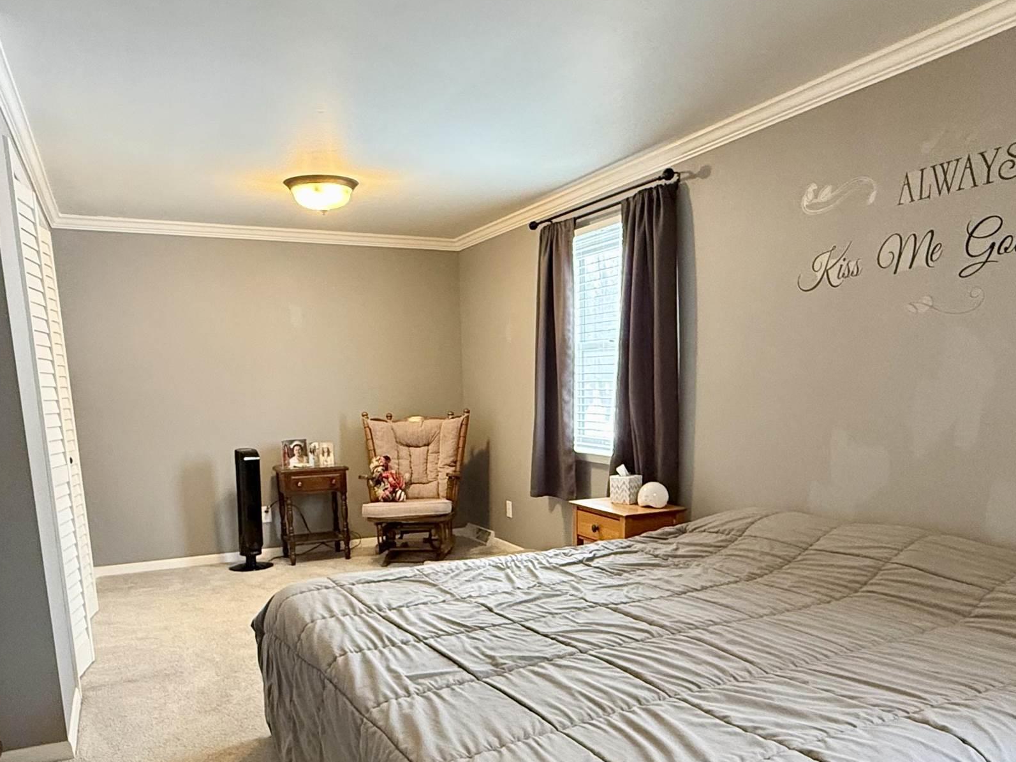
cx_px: 511
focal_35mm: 27
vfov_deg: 50.1
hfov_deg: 65.3
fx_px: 793
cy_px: 532
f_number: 2.2
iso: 400
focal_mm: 2.22
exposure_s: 1/60
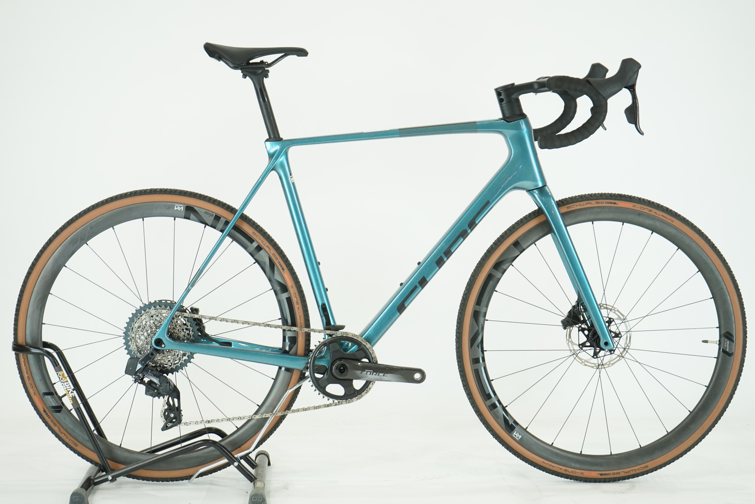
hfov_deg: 29.7
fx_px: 1426
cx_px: 378
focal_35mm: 68
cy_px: 252
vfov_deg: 20.0
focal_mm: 68
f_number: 5.6
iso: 1600
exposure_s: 1/200
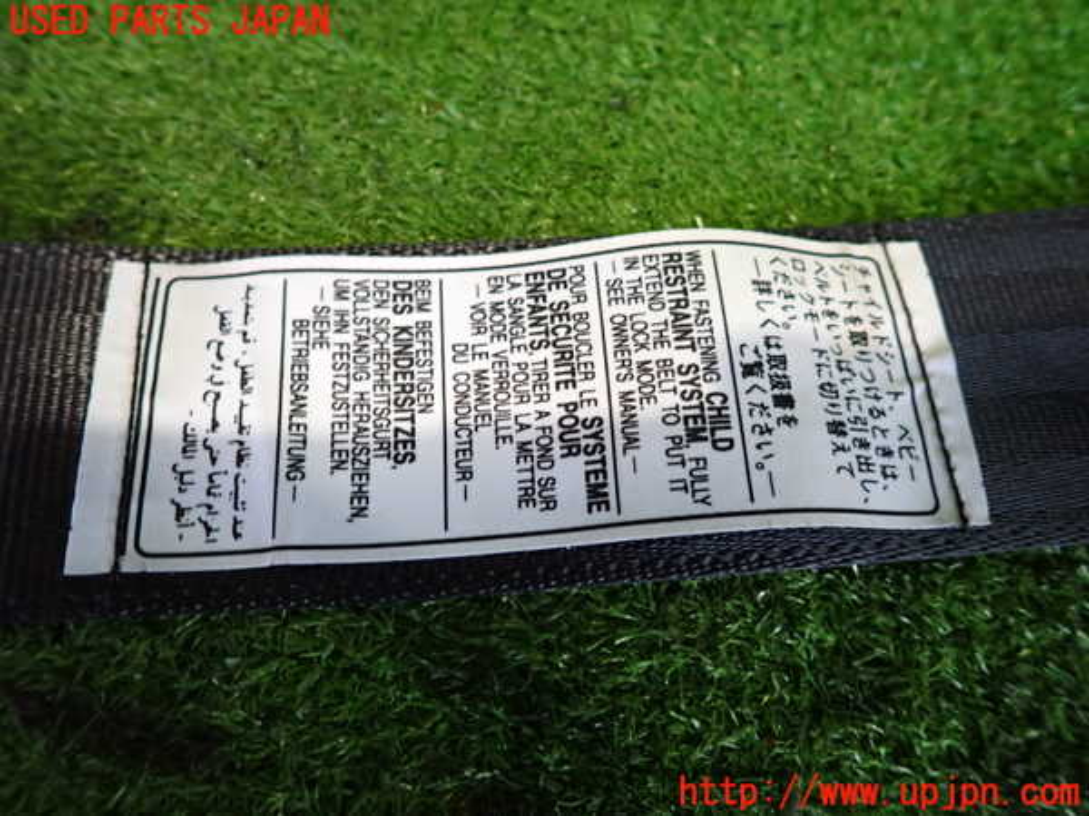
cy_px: 408
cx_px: 544
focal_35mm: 25
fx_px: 786
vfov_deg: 54.9
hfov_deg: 69.4
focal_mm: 4.5
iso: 500
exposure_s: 1/30
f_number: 2
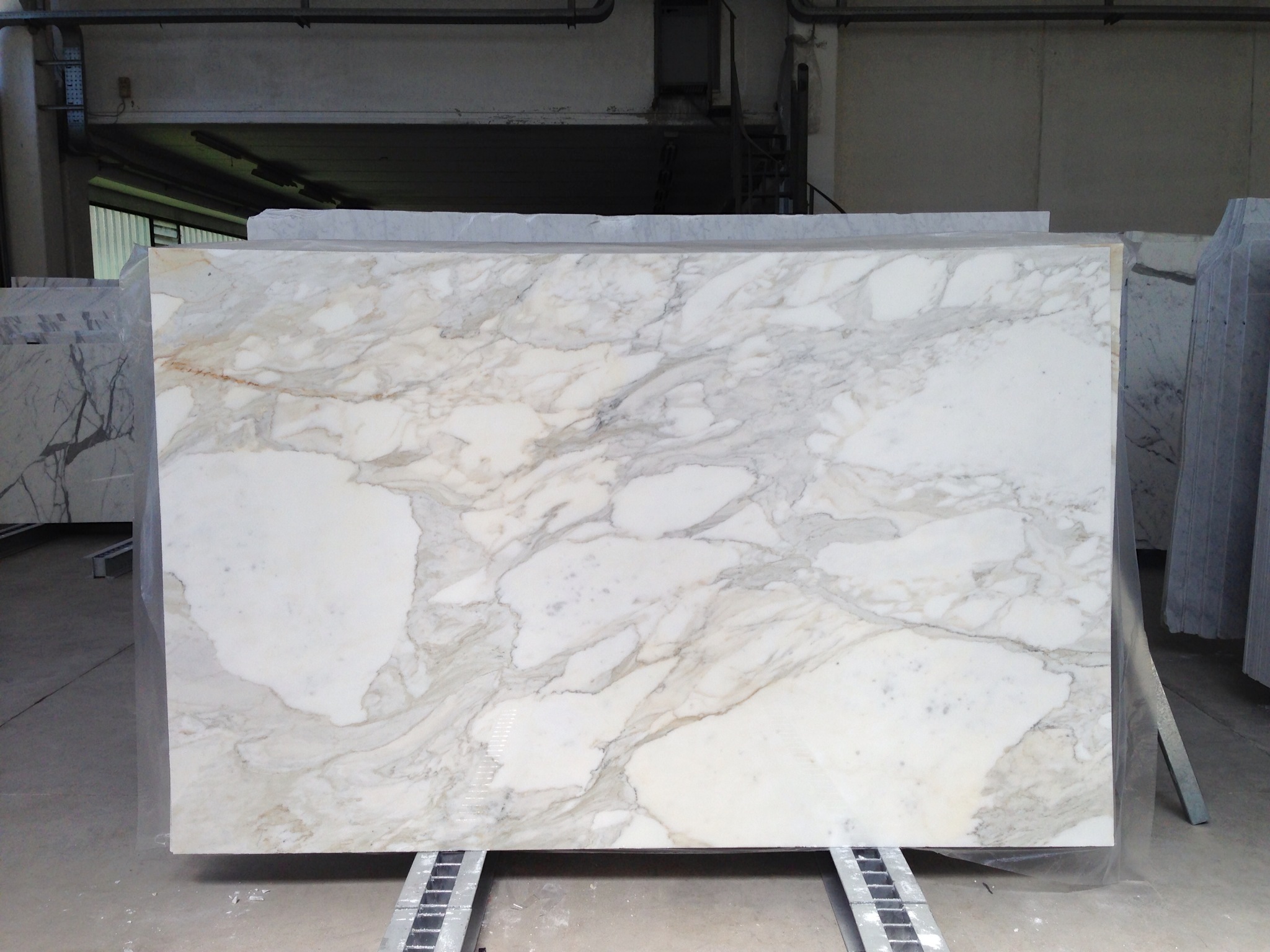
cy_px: 476
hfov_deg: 55.4
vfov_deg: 42.9
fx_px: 1211
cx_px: 635
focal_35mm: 33
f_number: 2.4
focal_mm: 4.13
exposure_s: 1/382
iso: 50
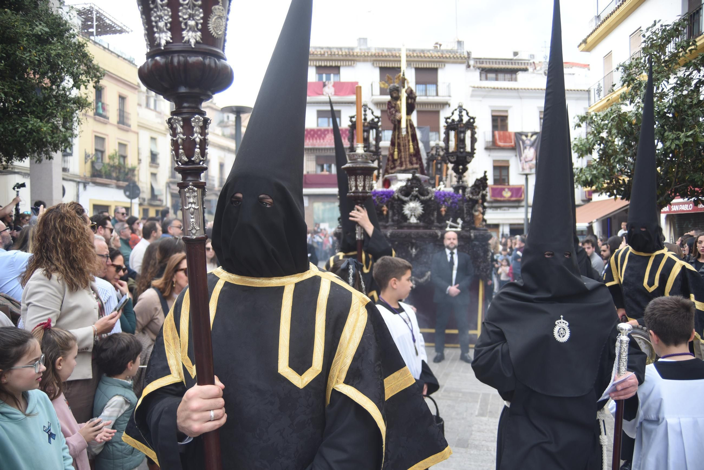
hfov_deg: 63.6
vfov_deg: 45.0
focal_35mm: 29
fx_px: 567
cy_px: 235
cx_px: 352
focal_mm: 29
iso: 280
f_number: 5.6
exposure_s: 1/320
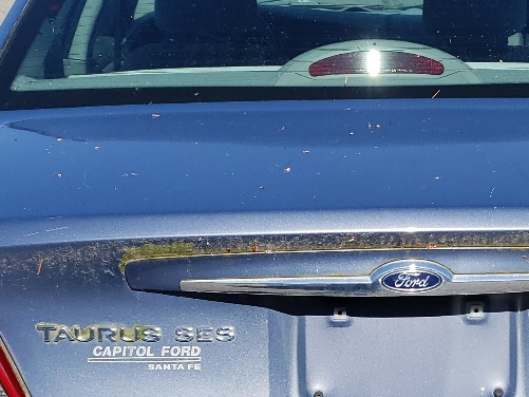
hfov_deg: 23.5
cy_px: 358
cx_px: 328
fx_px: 1269
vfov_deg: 17.5
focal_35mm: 83
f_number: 1.5
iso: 50
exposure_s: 1/3333
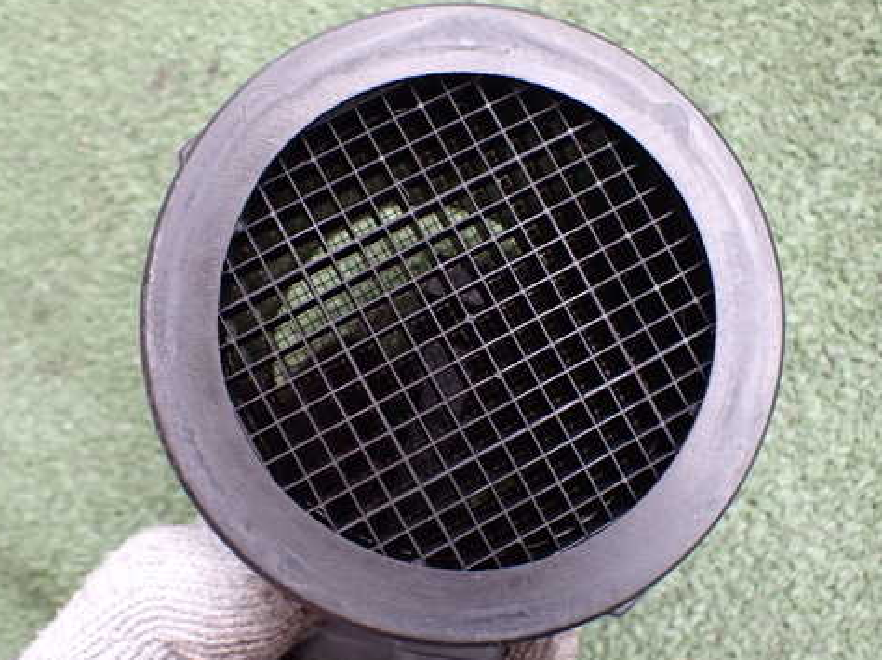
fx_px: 968
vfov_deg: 37.7
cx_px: 448
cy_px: 348
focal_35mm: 38
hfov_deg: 49.0
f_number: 2.3
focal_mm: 5.4
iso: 320
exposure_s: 1/125
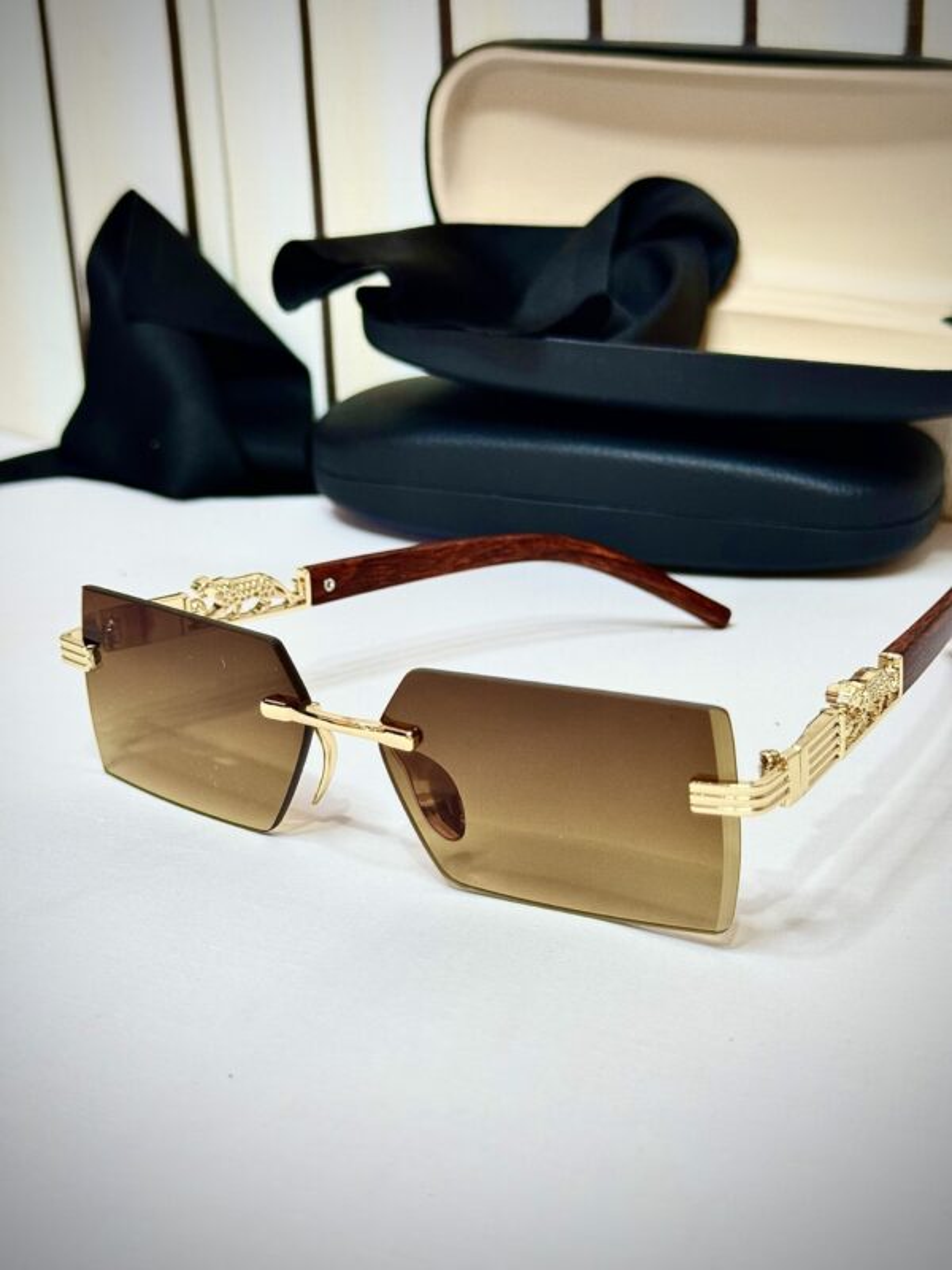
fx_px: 1760
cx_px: 476
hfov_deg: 30.3
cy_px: 635
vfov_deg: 39.7
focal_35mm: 48
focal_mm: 6.76
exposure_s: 1/33
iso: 200
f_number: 1.78
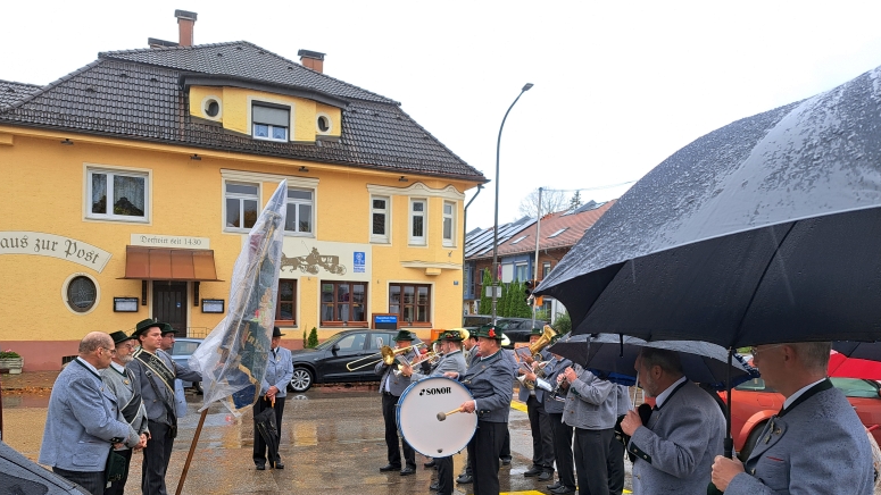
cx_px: 429
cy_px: 327
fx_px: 631
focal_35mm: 27
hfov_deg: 69.8
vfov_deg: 42.4
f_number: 1.8
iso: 50
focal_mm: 5.23
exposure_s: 1/144
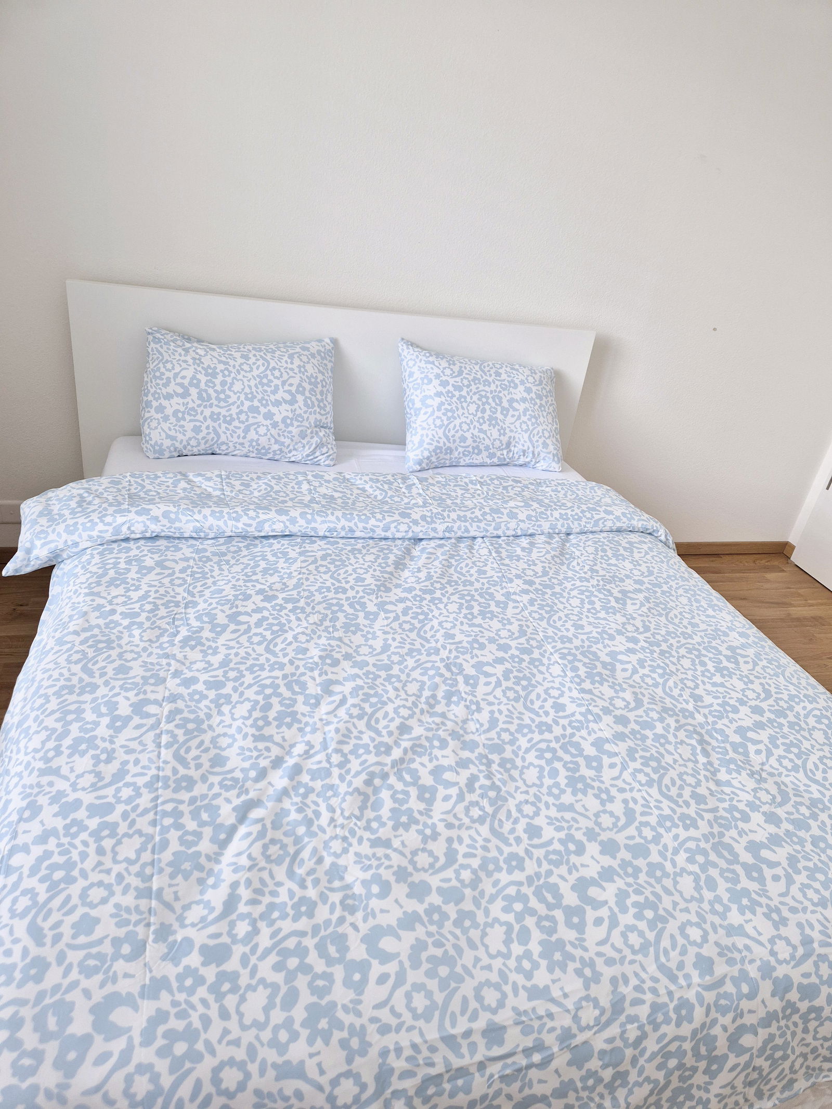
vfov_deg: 73.9
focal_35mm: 23
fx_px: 737
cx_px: 416
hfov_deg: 58.9
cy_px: 554
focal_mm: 5.4
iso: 125
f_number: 1.8
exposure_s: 1/182
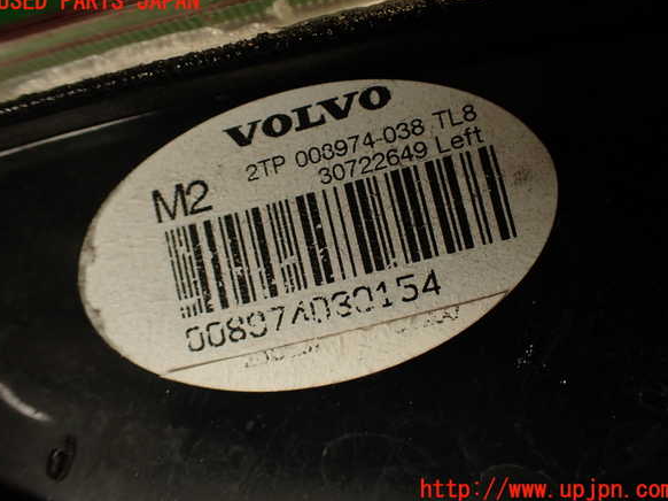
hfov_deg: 55.4
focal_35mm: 33
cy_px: 246
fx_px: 637
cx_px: 335
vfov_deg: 42.9
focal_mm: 5.79
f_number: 2.4
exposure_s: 1/60
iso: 100
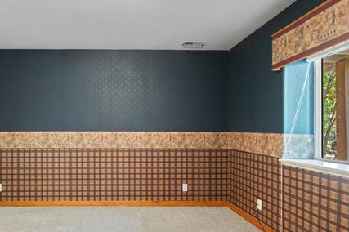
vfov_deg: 52.9
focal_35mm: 24
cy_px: 133
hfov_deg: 72.2
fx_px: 232
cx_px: 125
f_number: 8
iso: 200
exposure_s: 8
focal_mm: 16
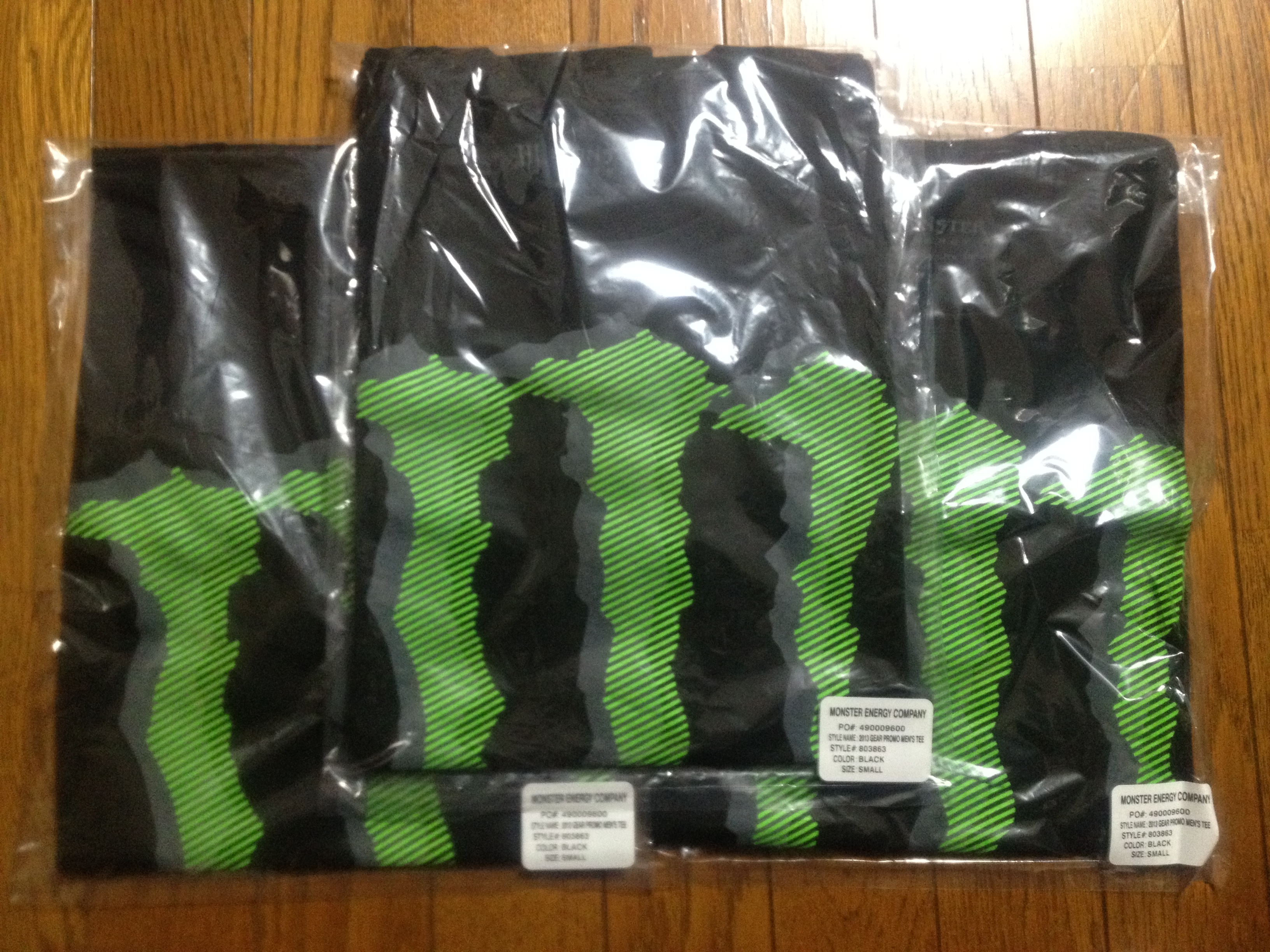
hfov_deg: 52.6
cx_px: 635
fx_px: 1284
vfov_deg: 40.7
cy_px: 476
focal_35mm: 35
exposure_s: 1/15
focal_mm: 4.28
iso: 400
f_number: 2.4
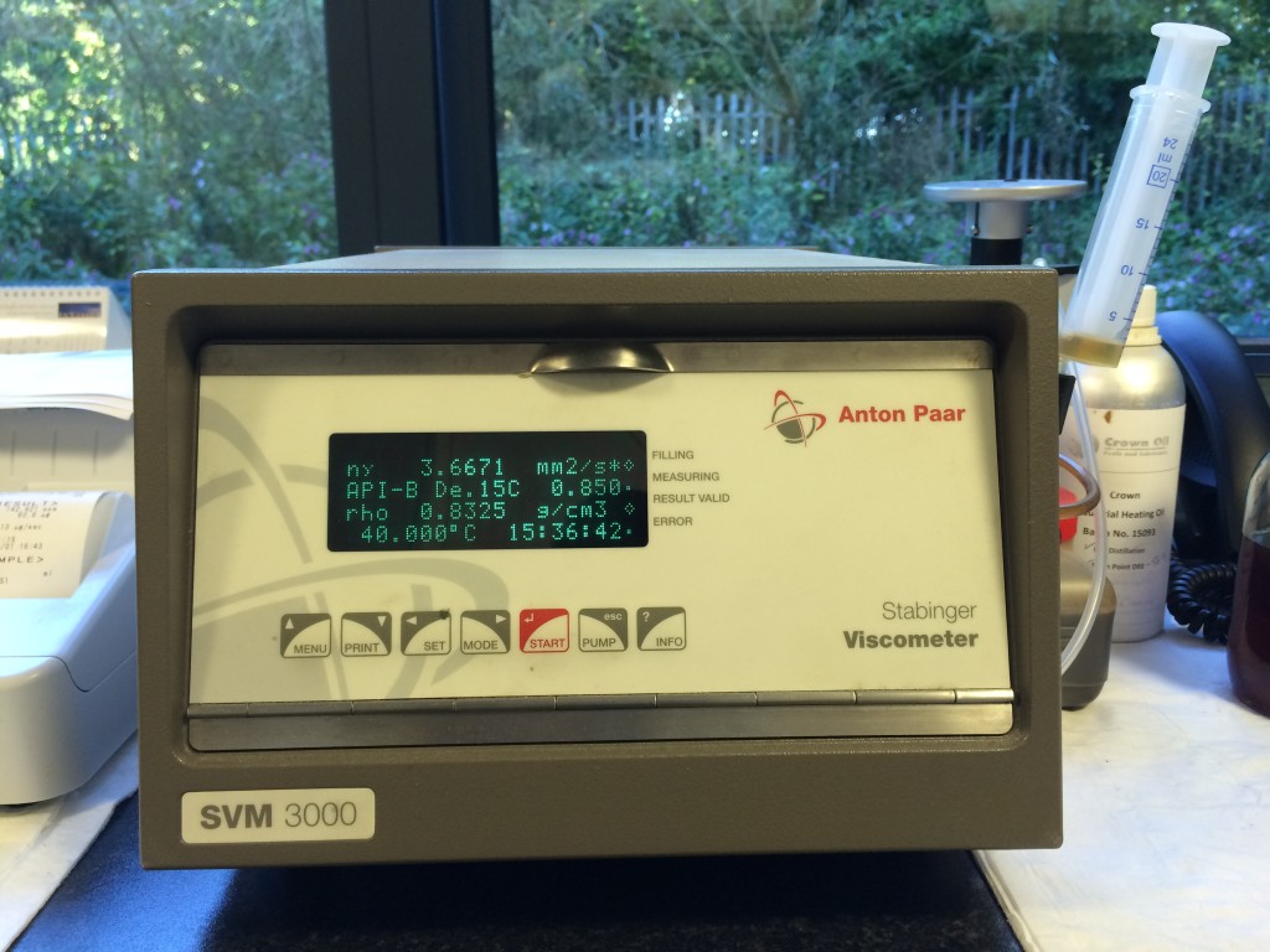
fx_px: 1064
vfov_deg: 48.2
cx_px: 635
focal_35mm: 29
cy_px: 476
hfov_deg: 61.7
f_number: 2.2
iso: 100
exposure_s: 1/33
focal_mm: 4.15
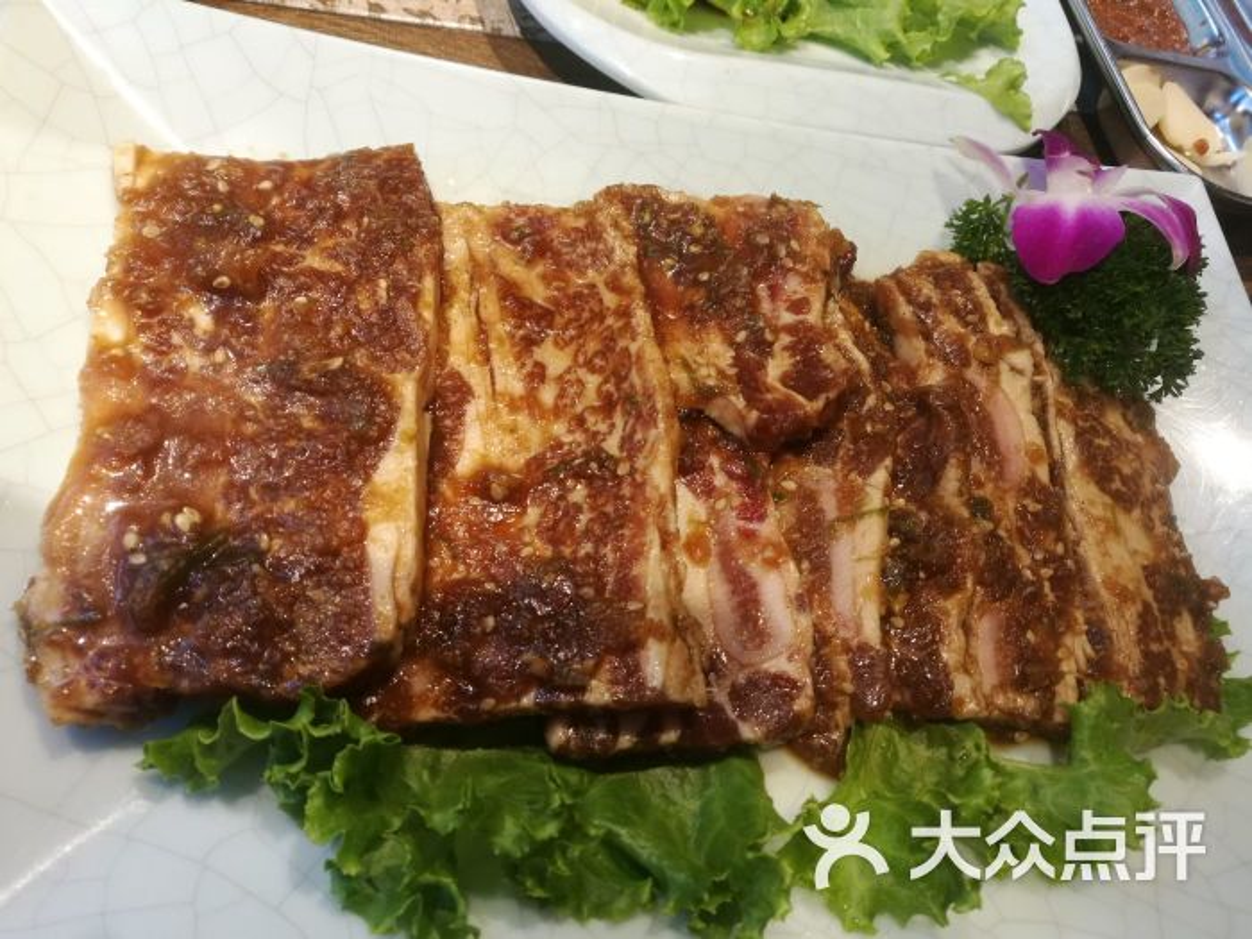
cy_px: 470
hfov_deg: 65.3
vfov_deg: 51.4
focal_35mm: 27
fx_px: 977
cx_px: 626
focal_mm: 4.5
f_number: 2.2
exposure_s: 1/50
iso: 125
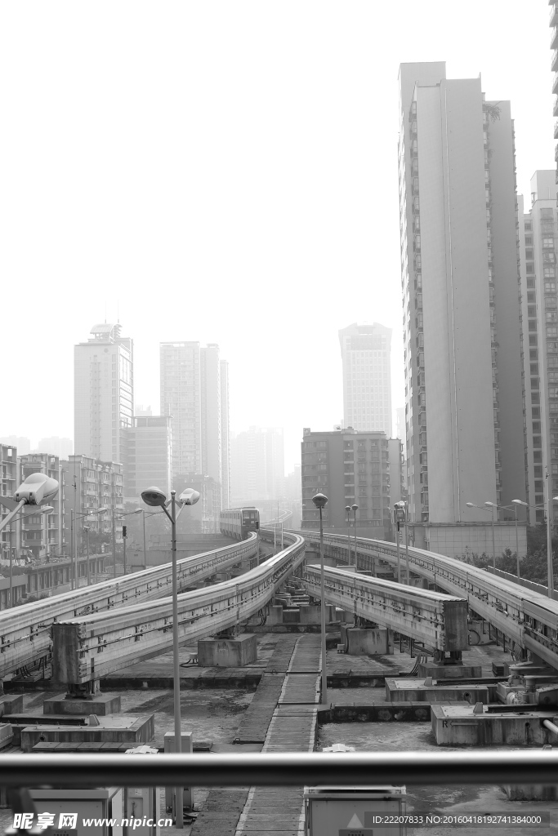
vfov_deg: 40.3
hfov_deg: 27.5
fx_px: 1139
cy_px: 418
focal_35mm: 49
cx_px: 279
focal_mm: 32.5
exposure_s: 1/320
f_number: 5
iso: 200
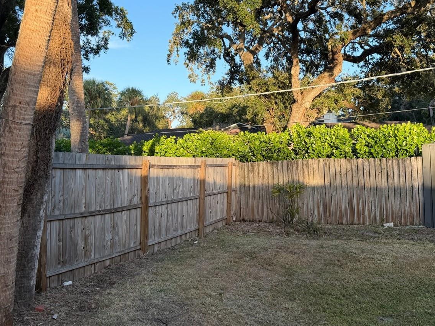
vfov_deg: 41.6
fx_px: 427
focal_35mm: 34
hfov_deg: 53.8
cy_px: 126
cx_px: 245
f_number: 1.78
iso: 100
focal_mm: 6.76
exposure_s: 1/878
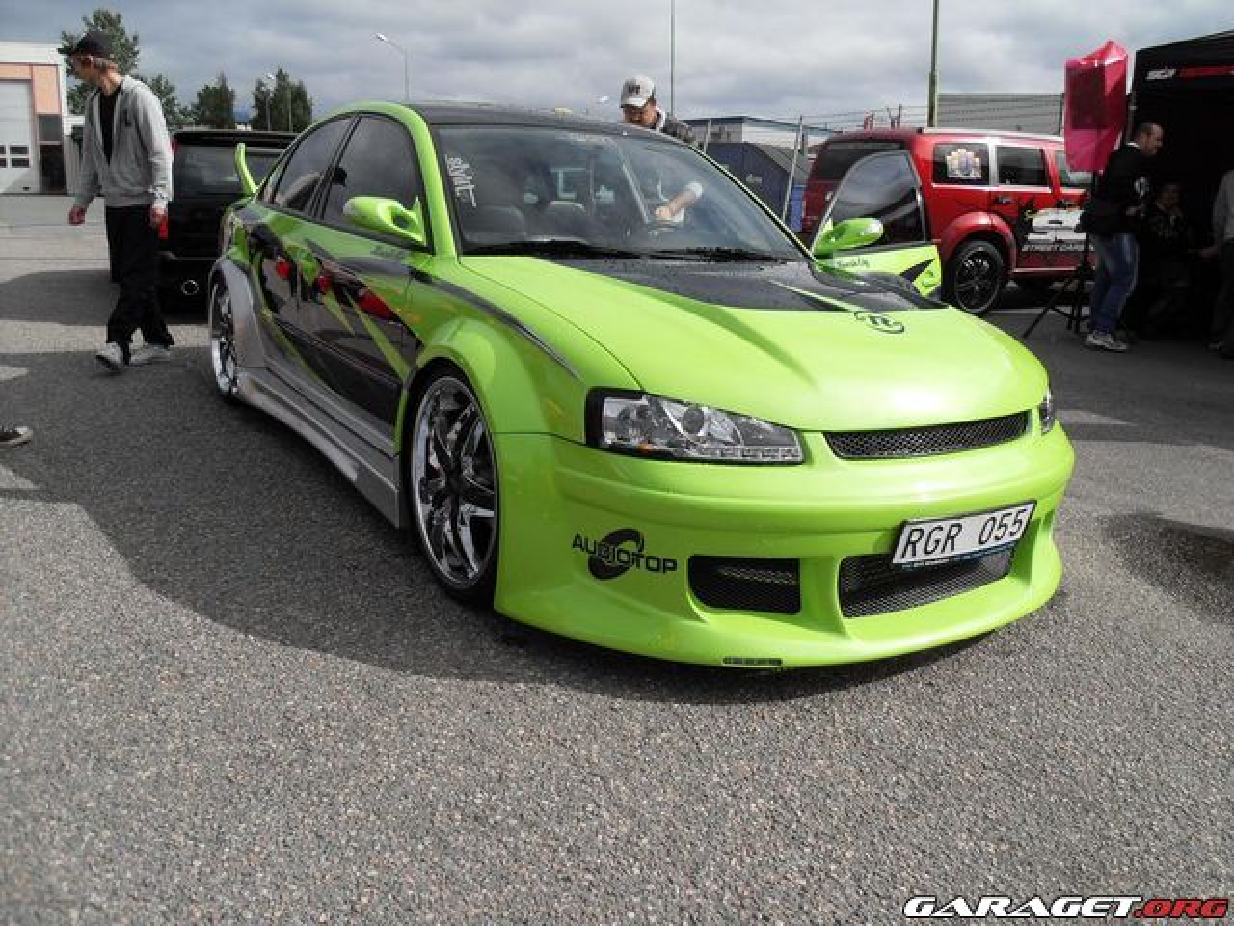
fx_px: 998
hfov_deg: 63.4
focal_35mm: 28
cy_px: 463
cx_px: 617
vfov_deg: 49.7
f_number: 7.1
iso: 80
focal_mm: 6
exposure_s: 1/350
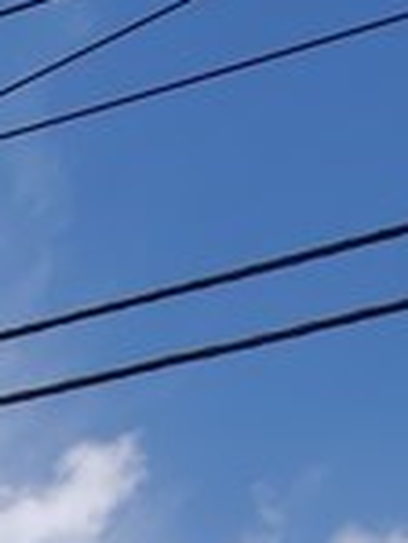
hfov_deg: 9.7
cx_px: -962
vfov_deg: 11.9
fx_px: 1507
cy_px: 1563
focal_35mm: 96
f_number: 8
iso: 160
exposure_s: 1/500
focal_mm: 7
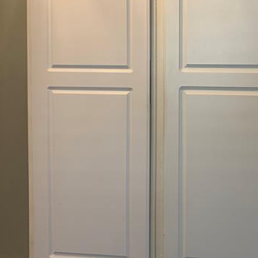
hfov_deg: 31.7
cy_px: 83
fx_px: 447
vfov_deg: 31.9
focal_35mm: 53
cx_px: 187
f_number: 1.6
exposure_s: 1/60
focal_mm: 5.96
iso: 80
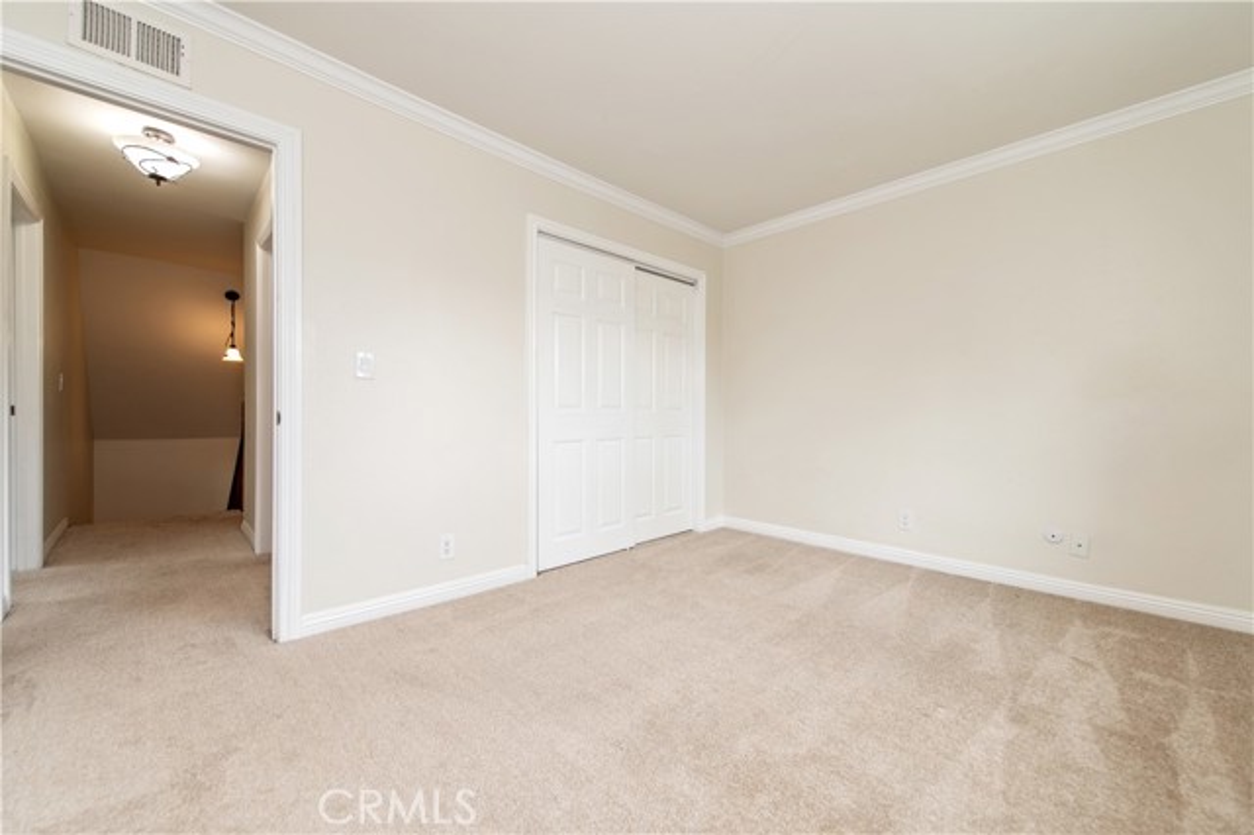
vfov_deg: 81.1
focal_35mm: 14
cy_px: 418
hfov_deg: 104.3
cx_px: 627
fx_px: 487
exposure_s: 1/60
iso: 220
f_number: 4
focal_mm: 14
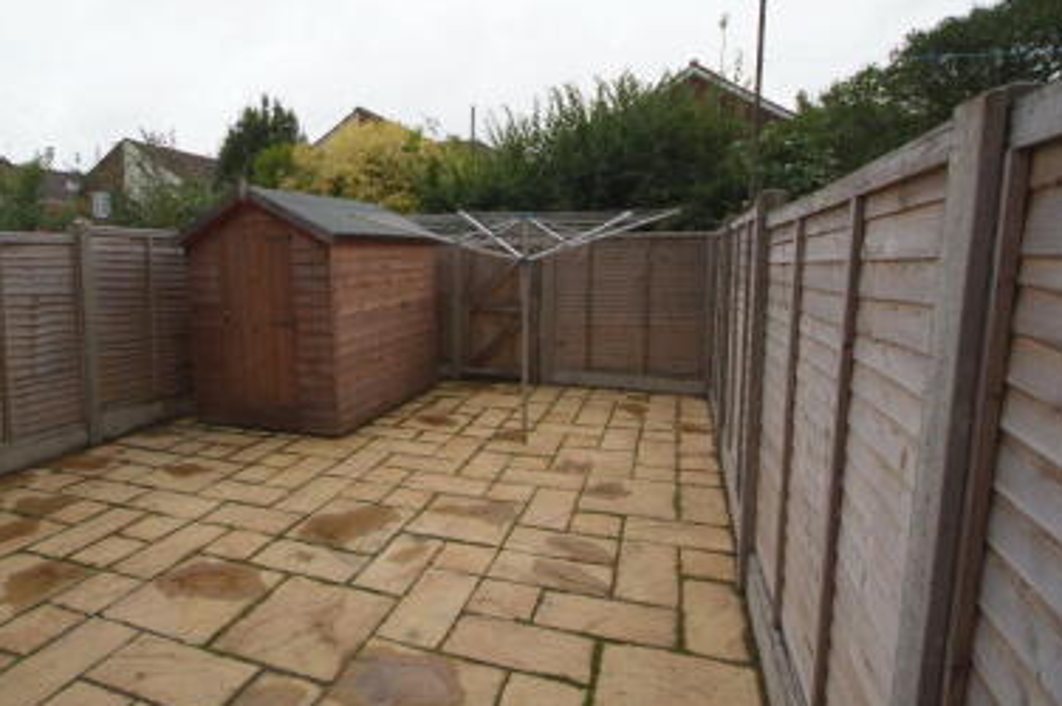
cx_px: 441
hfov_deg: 86.2
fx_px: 560
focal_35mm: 19
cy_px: 306
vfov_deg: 64.2
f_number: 4
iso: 400
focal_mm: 10
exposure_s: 1/750
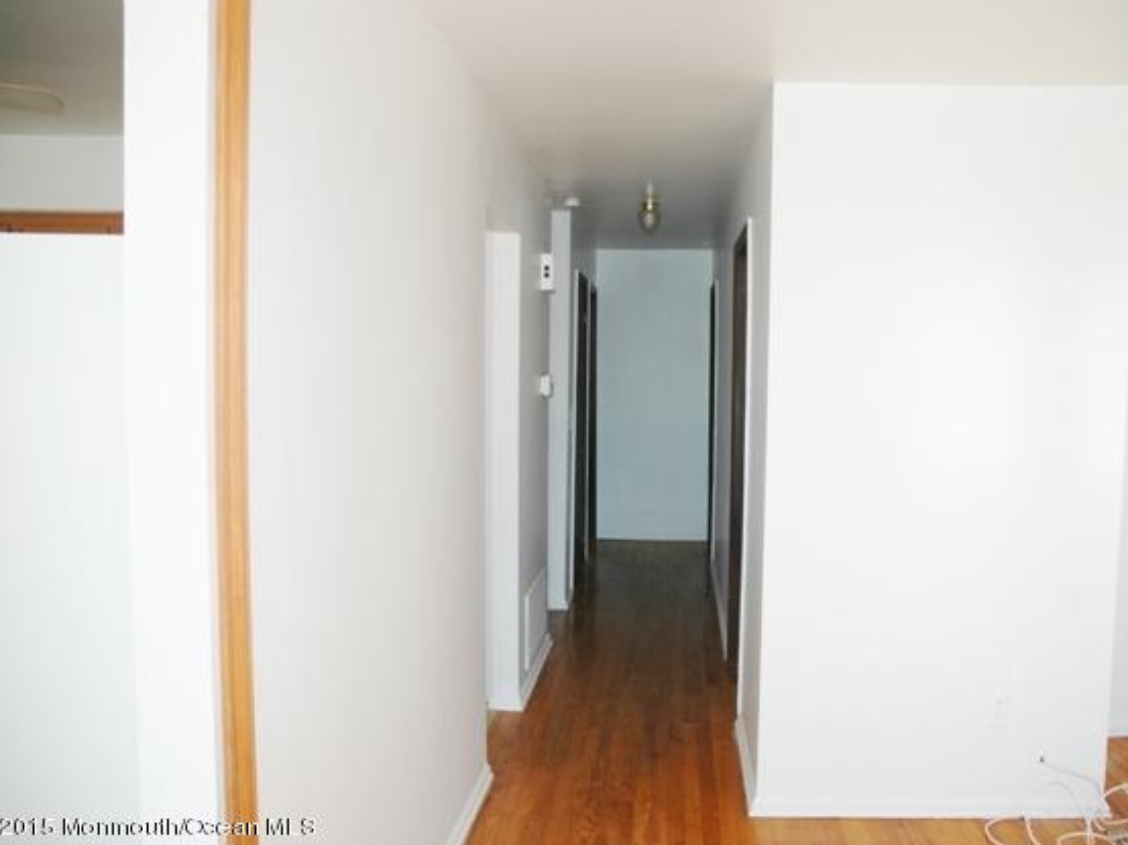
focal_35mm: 30
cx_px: 621
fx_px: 977
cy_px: 430
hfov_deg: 59.9
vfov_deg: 46.8
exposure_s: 1/160
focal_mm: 18
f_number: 3.5
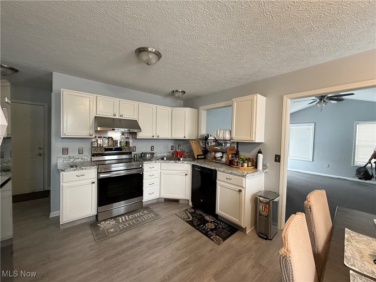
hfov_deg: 102.1
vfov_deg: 85.7
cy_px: 141
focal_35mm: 14
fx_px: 152
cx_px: 188
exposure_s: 1/60
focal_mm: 2.22
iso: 400
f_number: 2.2
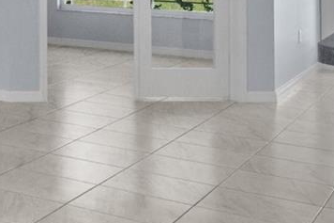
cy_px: -52
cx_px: -298
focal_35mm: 81
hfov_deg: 18.4
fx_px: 751
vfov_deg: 16.1
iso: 640
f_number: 8
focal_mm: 12
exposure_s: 1/5
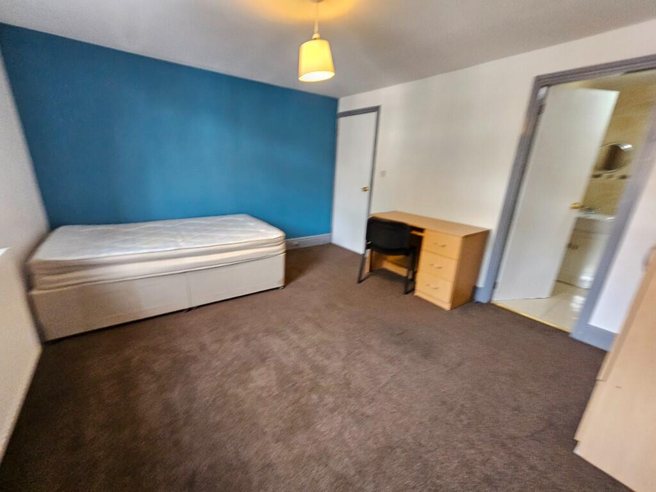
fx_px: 246
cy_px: 246
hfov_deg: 106.2
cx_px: 328
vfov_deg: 89.9
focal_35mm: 13
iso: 320
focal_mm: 2.2
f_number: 2.2
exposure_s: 1/33
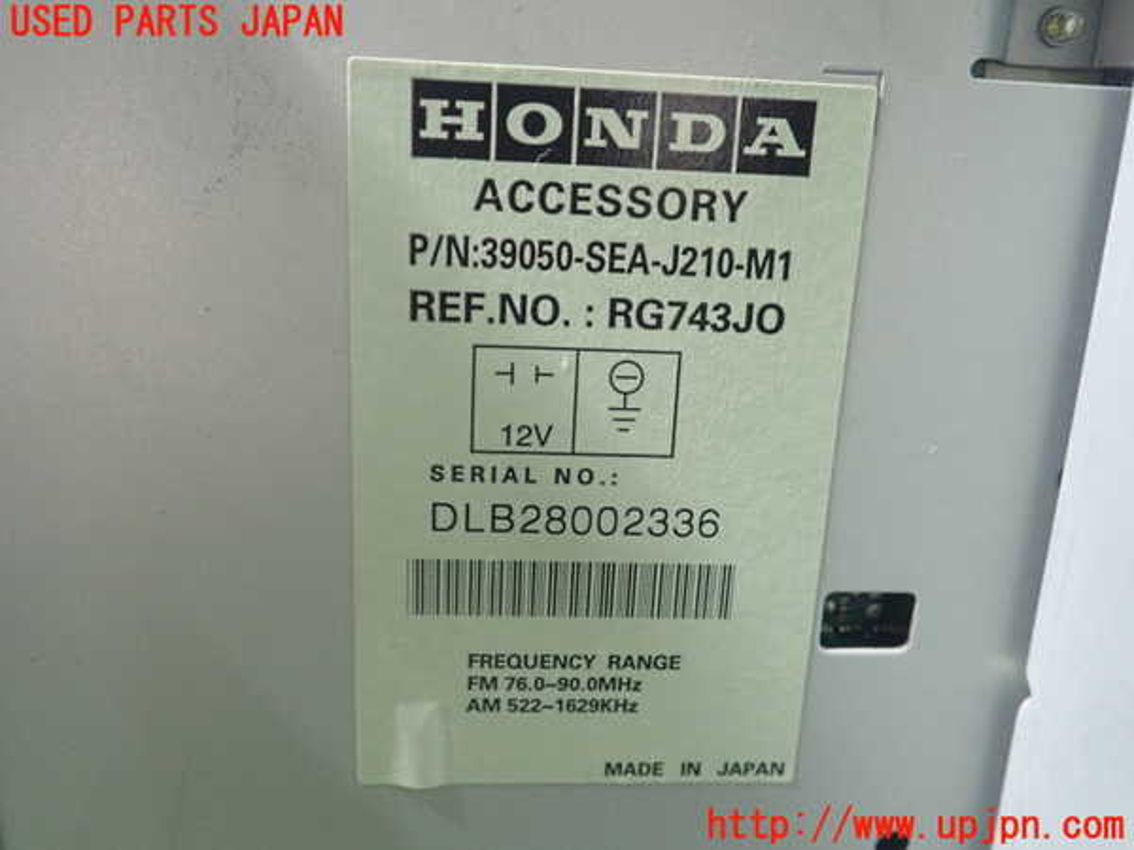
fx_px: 983
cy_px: 425
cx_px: 567
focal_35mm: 30
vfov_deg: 46.8
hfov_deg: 60.0
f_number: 2.3
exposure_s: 1/50
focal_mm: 5.5
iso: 800
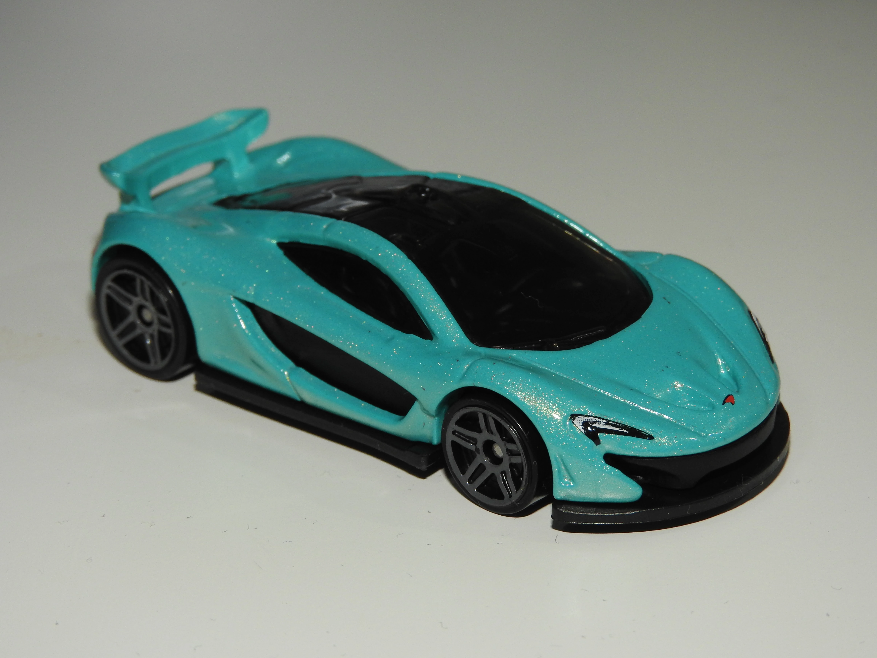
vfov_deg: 14.1
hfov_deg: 18.7
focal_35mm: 105
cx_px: 438
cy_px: 329
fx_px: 2660
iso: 200
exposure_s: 1/60
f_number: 5.3
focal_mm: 18.8
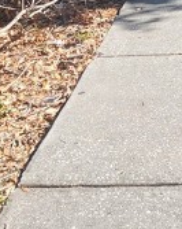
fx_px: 932
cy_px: -184
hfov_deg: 10.9
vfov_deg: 12.7
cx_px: 248
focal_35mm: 138
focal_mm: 5.54
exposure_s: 1/590
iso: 25
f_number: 1.8
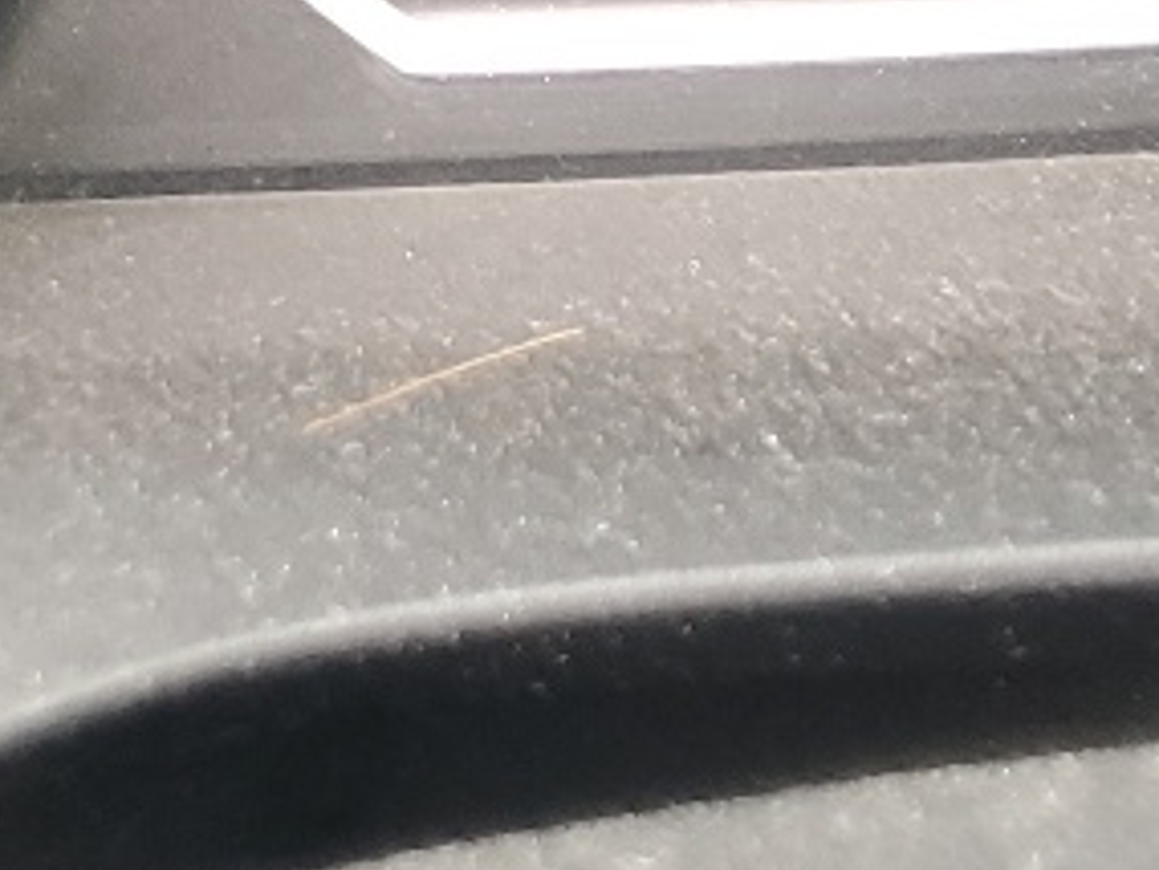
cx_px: 2192
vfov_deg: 9.1
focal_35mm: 146
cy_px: -1216
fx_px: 4890
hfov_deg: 12.2
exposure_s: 1/60.2
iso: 57
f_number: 1.5
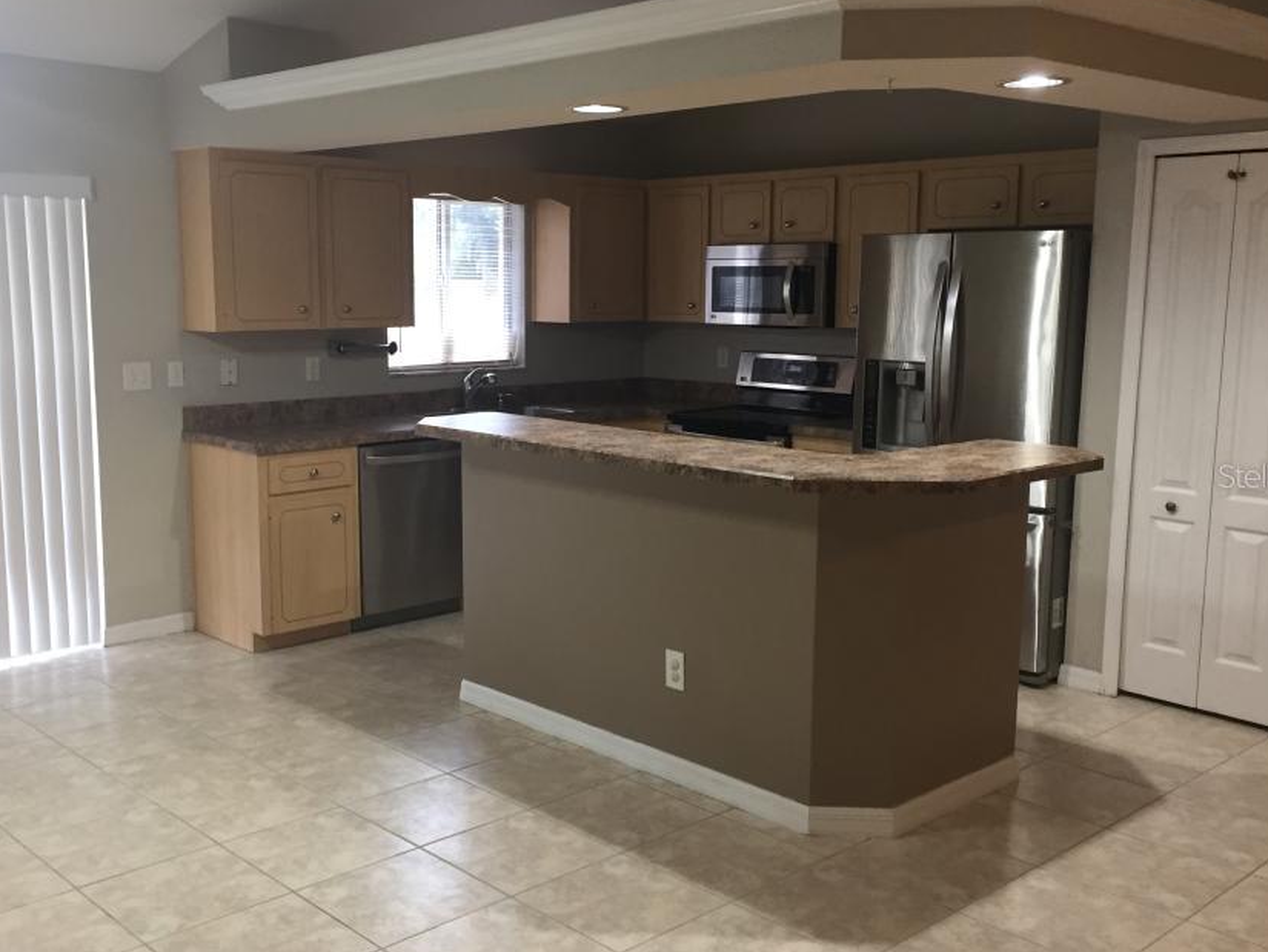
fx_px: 1319
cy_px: 475
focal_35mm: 36
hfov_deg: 51.3
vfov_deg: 39.7
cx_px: 576
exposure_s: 1/30
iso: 100
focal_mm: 4.15
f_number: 2.2
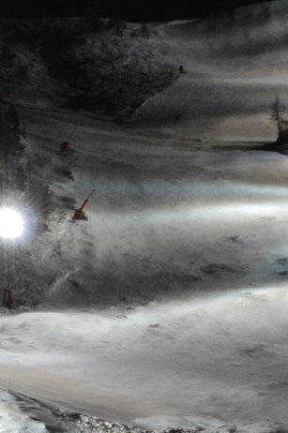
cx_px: -191
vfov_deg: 4.7
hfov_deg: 3.1
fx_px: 5312
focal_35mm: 442
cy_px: 192
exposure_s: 1/250
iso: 3200
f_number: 4.5
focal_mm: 85
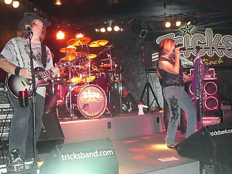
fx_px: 288
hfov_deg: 43.8
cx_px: 116
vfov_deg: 33.6
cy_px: 87
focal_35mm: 43
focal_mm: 6.4
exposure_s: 1/30
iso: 1600
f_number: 3.2
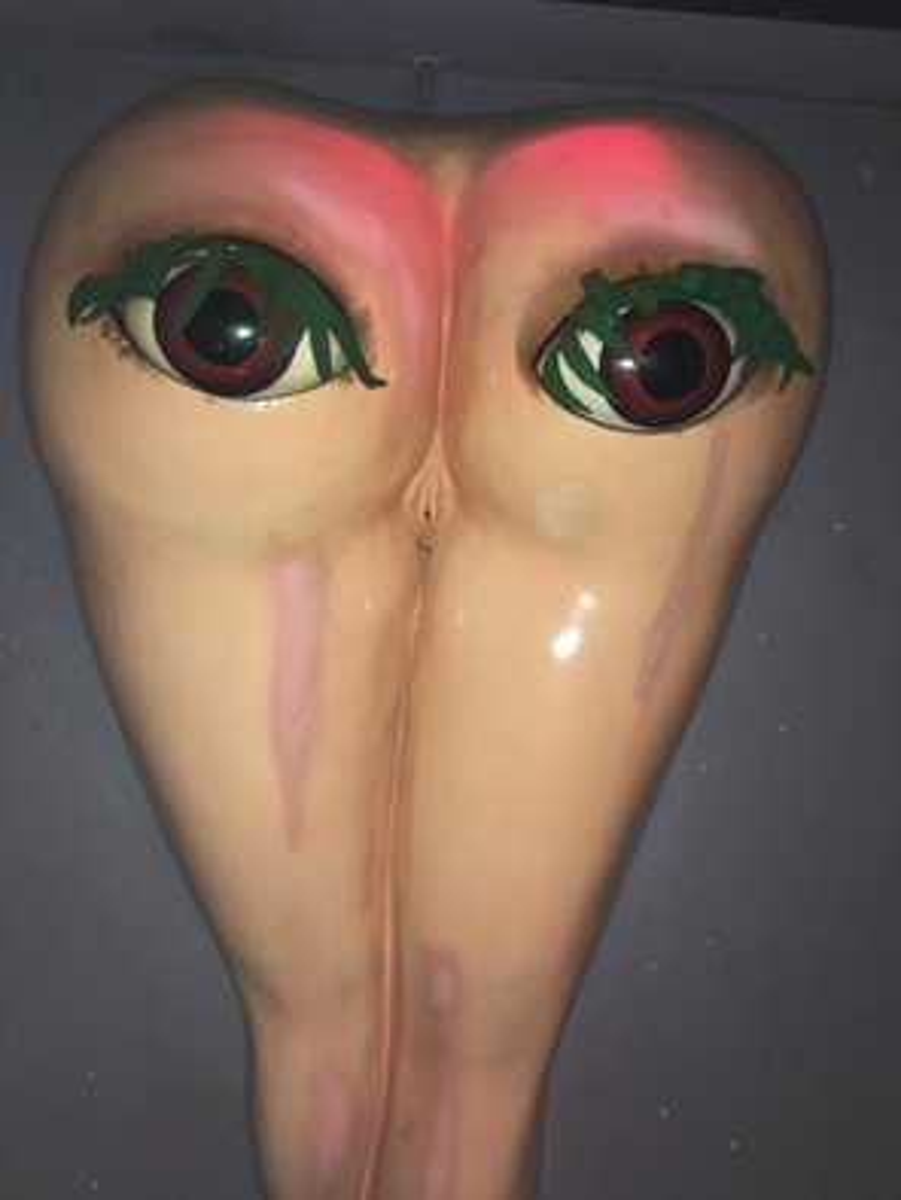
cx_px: 450
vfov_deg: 61.6
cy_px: 600
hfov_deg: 48.3
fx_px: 1005
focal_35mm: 29
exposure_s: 1/16
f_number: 2.2
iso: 80
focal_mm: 4.15
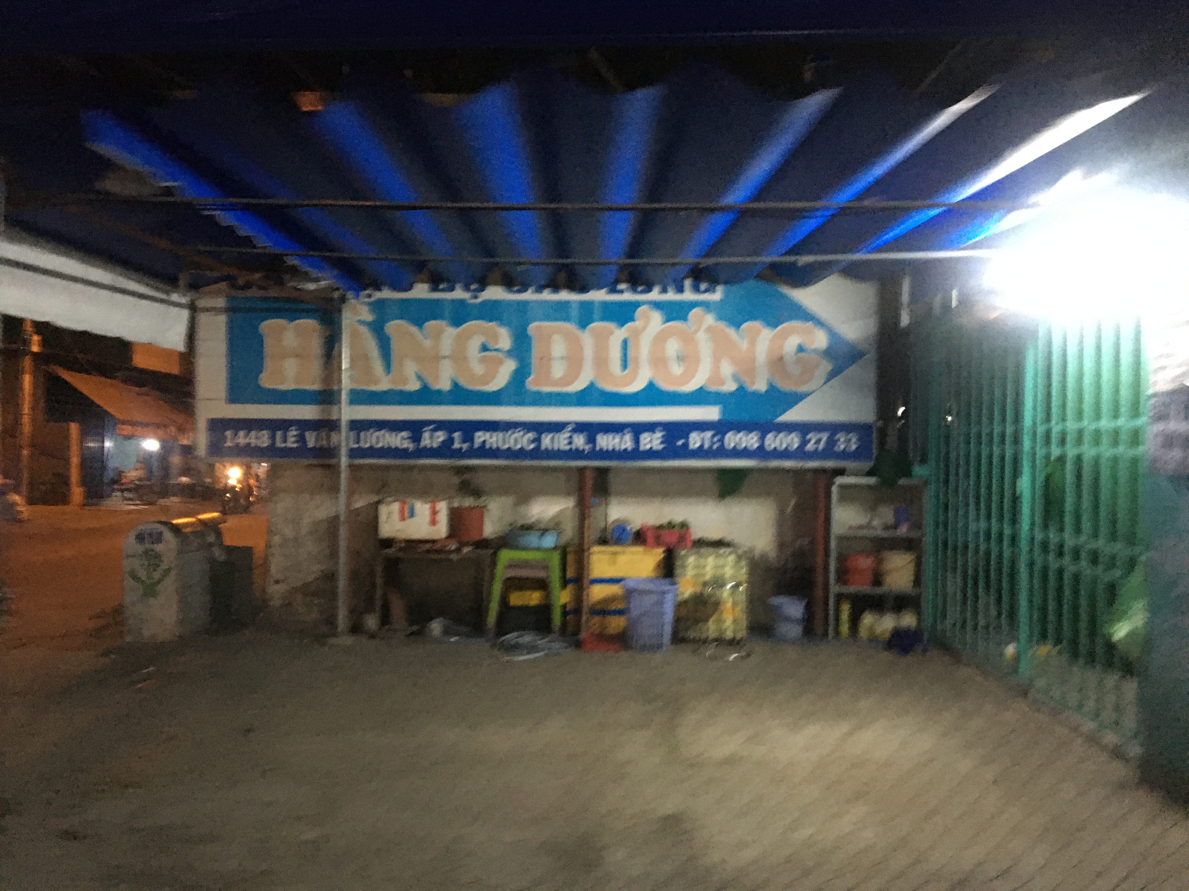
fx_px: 996
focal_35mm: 29
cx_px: 594
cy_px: 446
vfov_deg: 48.2
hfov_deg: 61.7
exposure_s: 1/17
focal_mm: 4.15
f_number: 2.2
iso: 320
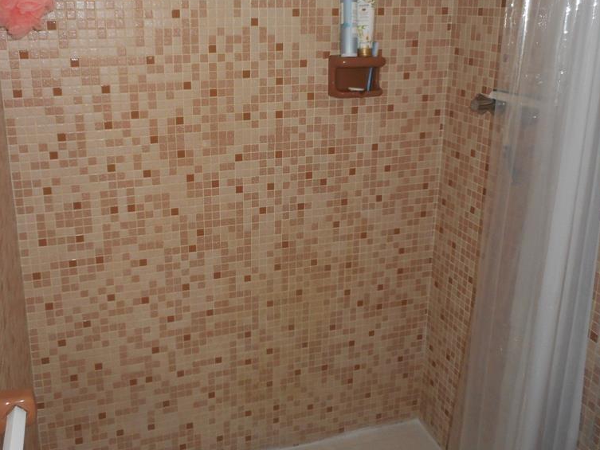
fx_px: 589
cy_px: 157
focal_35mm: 34
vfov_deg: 41.4
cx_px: 254
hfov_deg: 53.7
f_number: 3.7
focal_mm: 4.5
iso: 200
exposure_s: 1/25
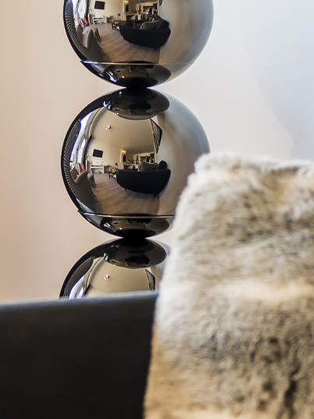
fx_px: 2578
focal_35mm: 213
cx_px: 126
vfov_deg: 9.2
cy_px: -66
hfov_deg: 7.0
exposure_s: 1/160
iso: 320
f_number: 1.8
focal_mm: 50
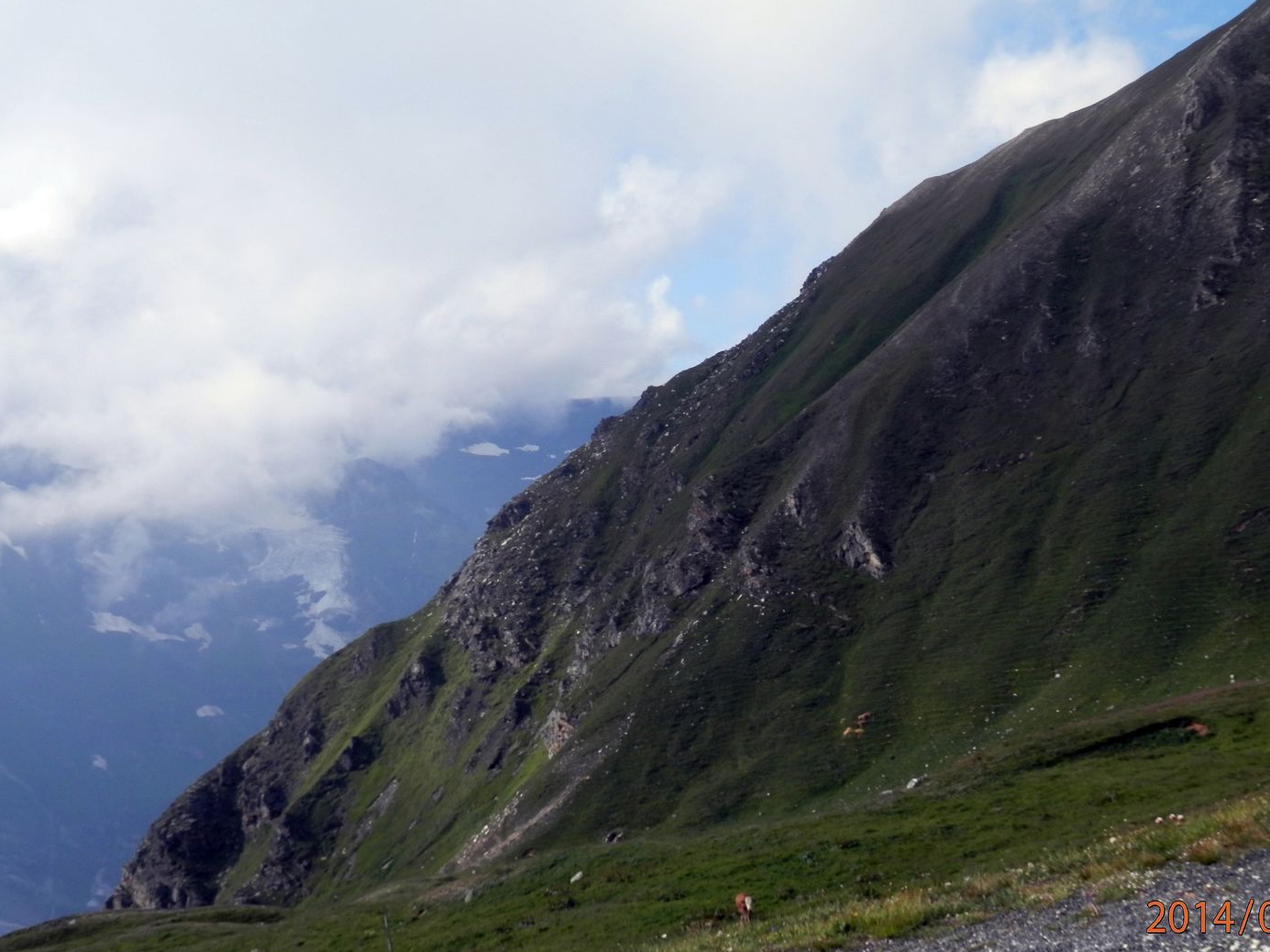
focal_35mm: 52
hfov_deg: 36.8
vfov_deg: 28.0
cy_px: 484
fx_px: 1907
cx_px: 725
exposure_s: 1/800
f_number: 3.8
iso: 80
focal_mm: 8
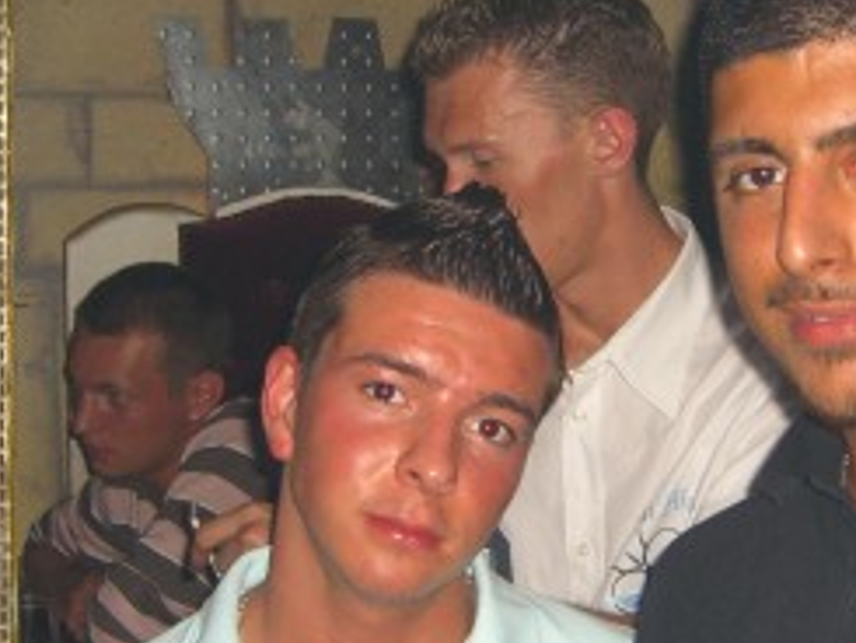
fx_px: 2301
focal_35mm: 93
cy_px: 363
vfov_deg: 15.9
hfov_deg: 21.0
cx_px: 573
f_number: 2.8
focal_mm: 7.9
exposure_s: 1/60
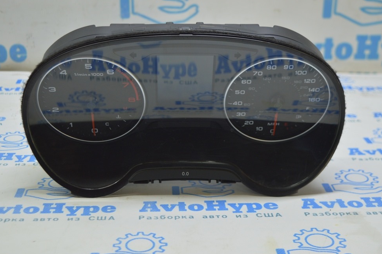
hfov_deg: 33.4
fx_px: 636
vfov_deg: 22.6
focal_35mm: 60
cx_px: 185
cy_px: 129
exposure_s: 1/40
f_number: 4.8
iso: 400
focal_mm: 38
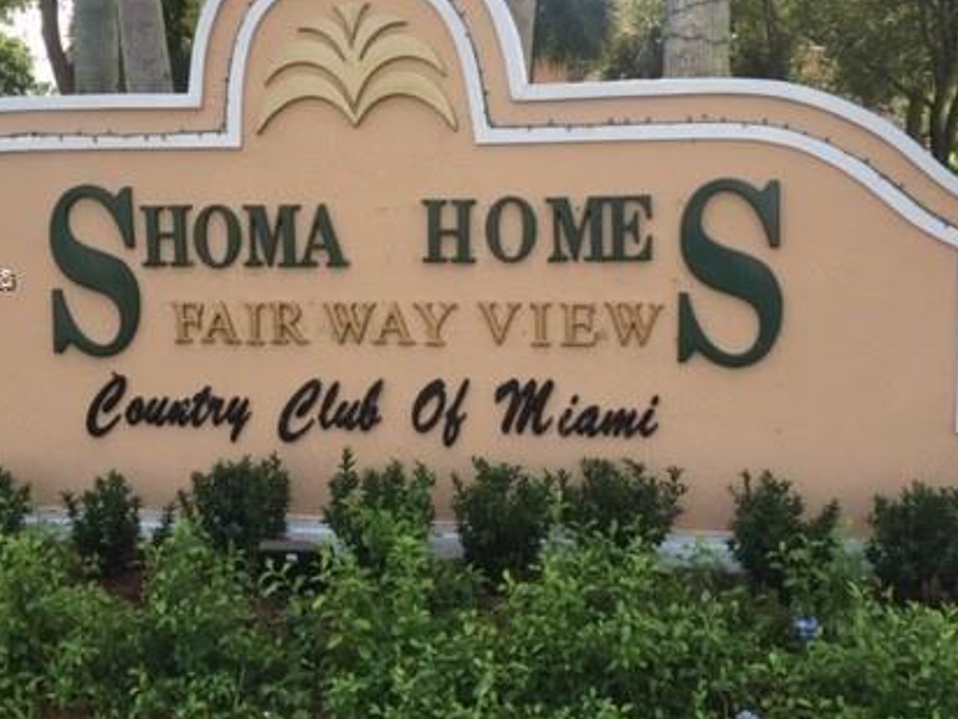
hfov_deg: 42.0
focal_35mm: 45
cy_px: 282
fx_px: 1245
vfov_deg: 32.1
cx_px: 435
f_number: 2.2
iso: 32
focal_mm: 4.15
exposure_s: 1/434
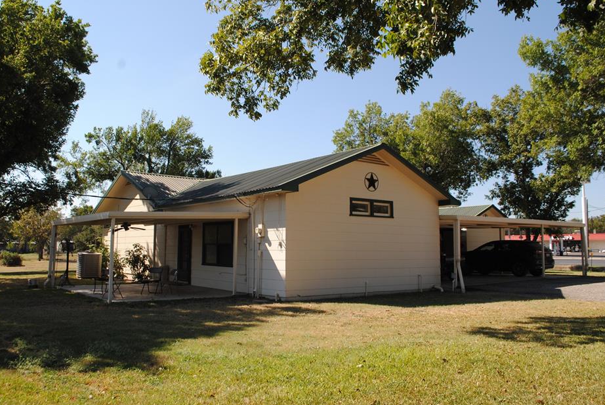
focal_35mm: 30
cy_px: 188
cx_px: 289
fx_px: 505
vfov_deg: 43.7
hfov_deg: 61.8
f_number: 7.1
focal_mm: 18
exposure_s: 1/200
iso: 100
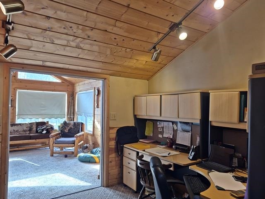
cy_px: 100
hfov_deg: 73.9
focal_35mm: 23
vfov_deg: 58.9
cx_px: 132
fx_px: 176
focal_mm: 5.4
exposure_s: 1/120
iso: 160
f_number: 1.8
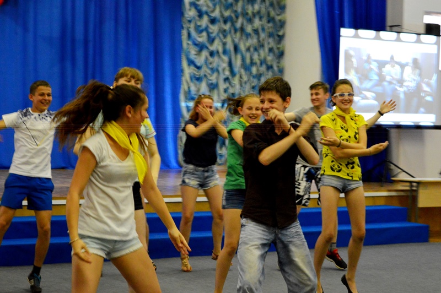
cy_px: 146
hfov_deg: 24.6
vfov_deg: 16.5
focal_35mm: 82
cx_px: 220
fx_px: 1010
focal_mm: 55
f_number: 5.6
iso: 3200
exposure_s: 1/60
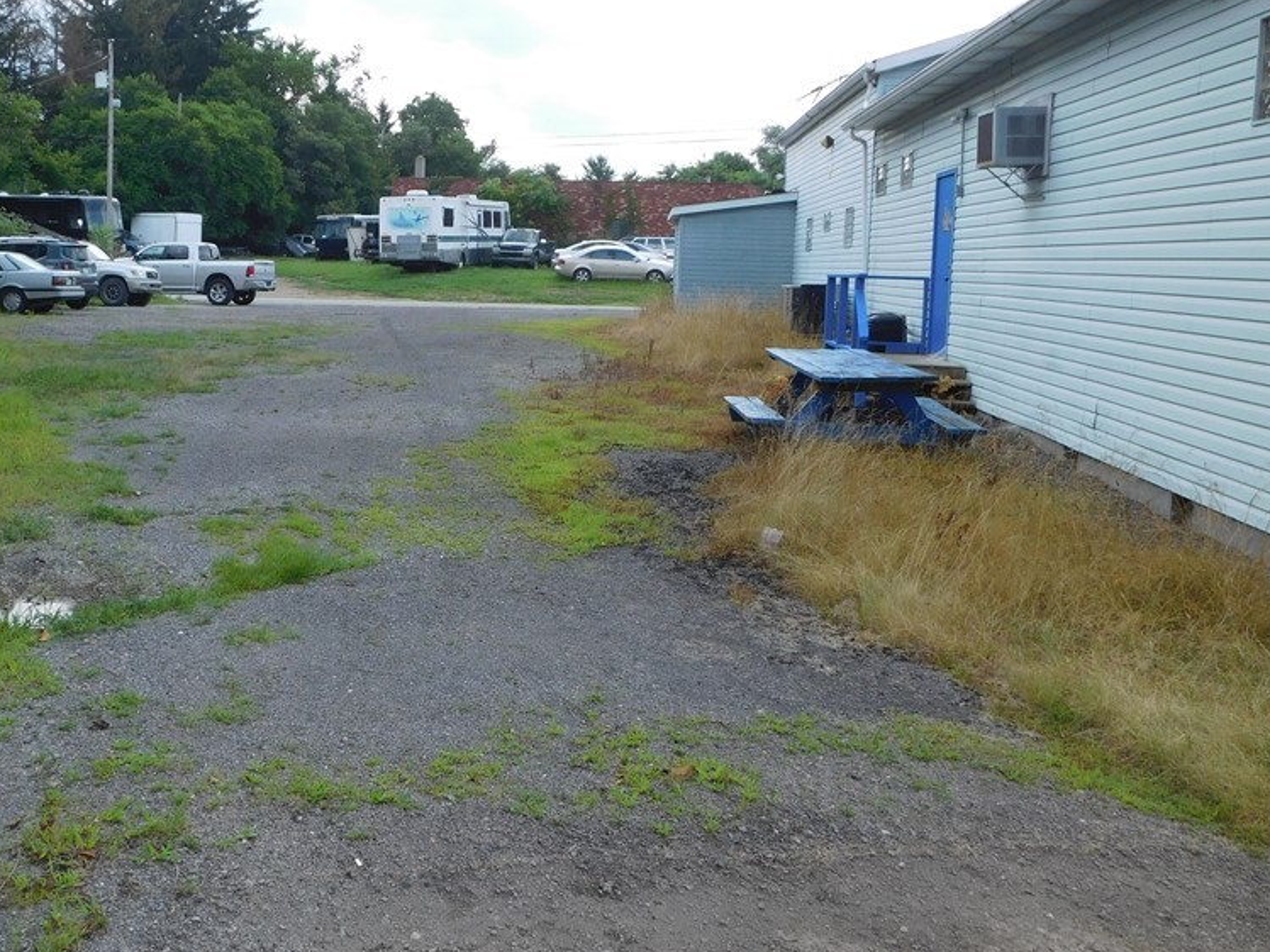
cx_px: 421
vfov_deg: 35.1
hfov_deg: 45.1
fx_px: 1504
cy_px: 403
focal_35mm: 41
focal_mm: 5.3
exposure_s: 1/800
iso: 125
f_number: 3.2
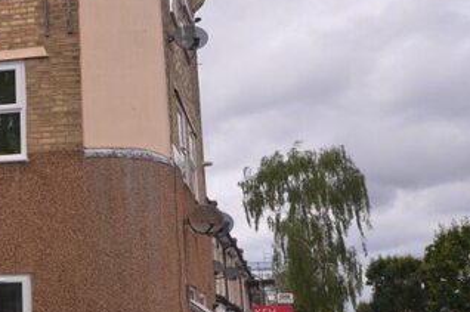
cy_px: 132
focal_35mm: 66
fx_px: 860
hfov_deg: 28.2
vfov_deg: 20.5
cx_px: -25
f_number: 6.3
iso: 100
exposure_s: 1/250
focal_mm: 20
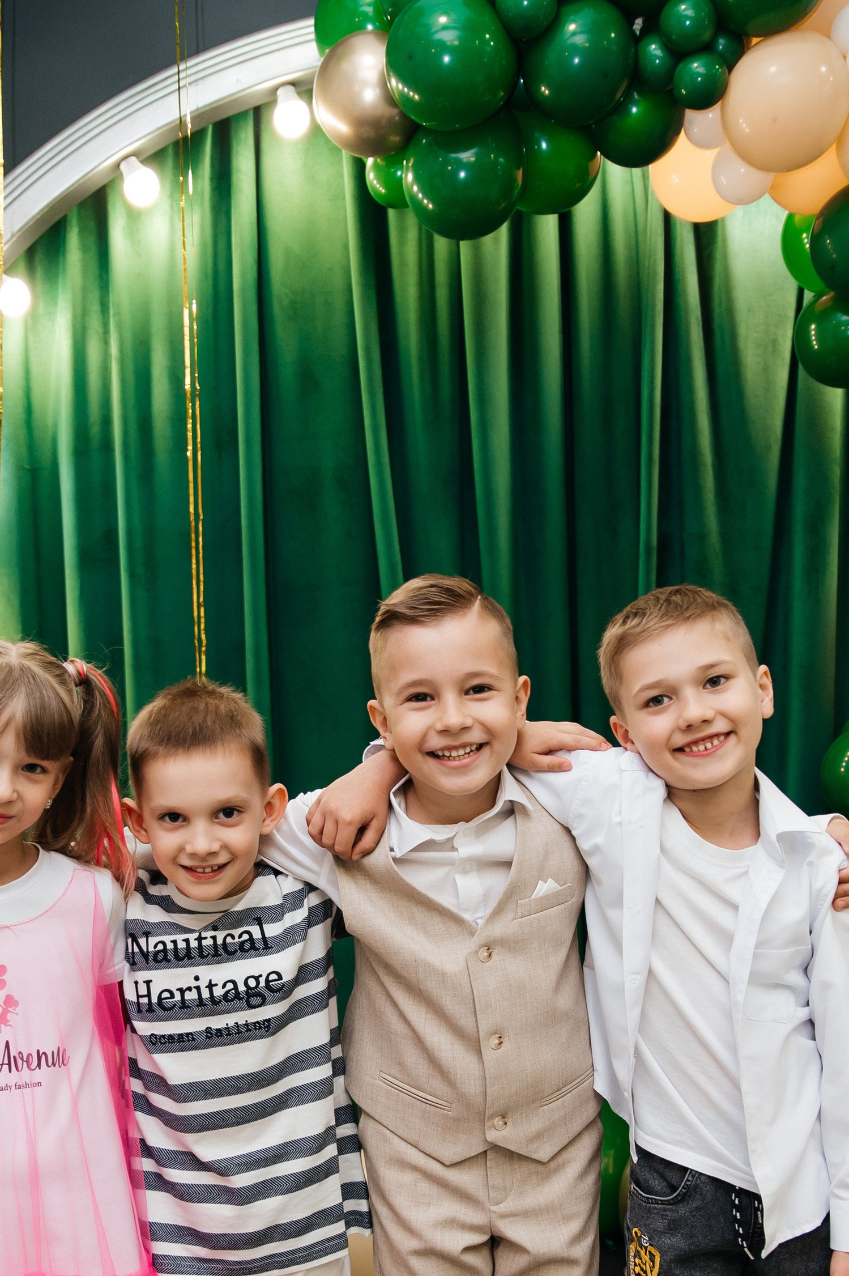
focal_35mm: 41
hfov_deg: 32.5
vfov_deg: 46.4
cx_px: 365
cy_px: 888
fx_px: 1452
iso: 800
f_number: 2.8
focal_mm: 24
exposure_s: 1/160
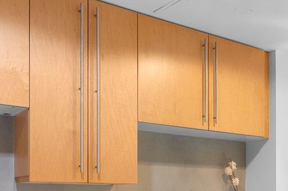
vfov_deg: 24.1
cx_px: 254
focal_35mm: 53
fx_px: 420
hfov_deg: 35.8
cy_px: 206
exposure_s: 1/2.5
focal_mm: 16.5
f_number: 8
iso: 400
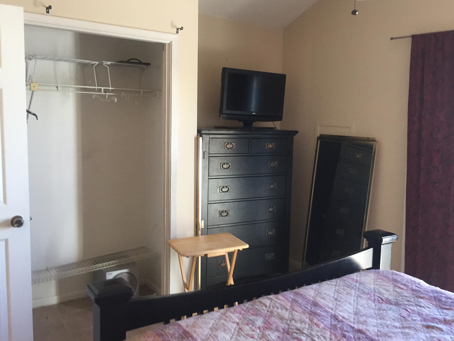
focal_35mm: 33
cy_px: 161
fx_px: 433
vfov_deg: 42.9
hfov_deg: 55.2
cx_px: 251
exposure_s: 1/30
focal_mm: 4.15
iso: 125
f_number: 2.2
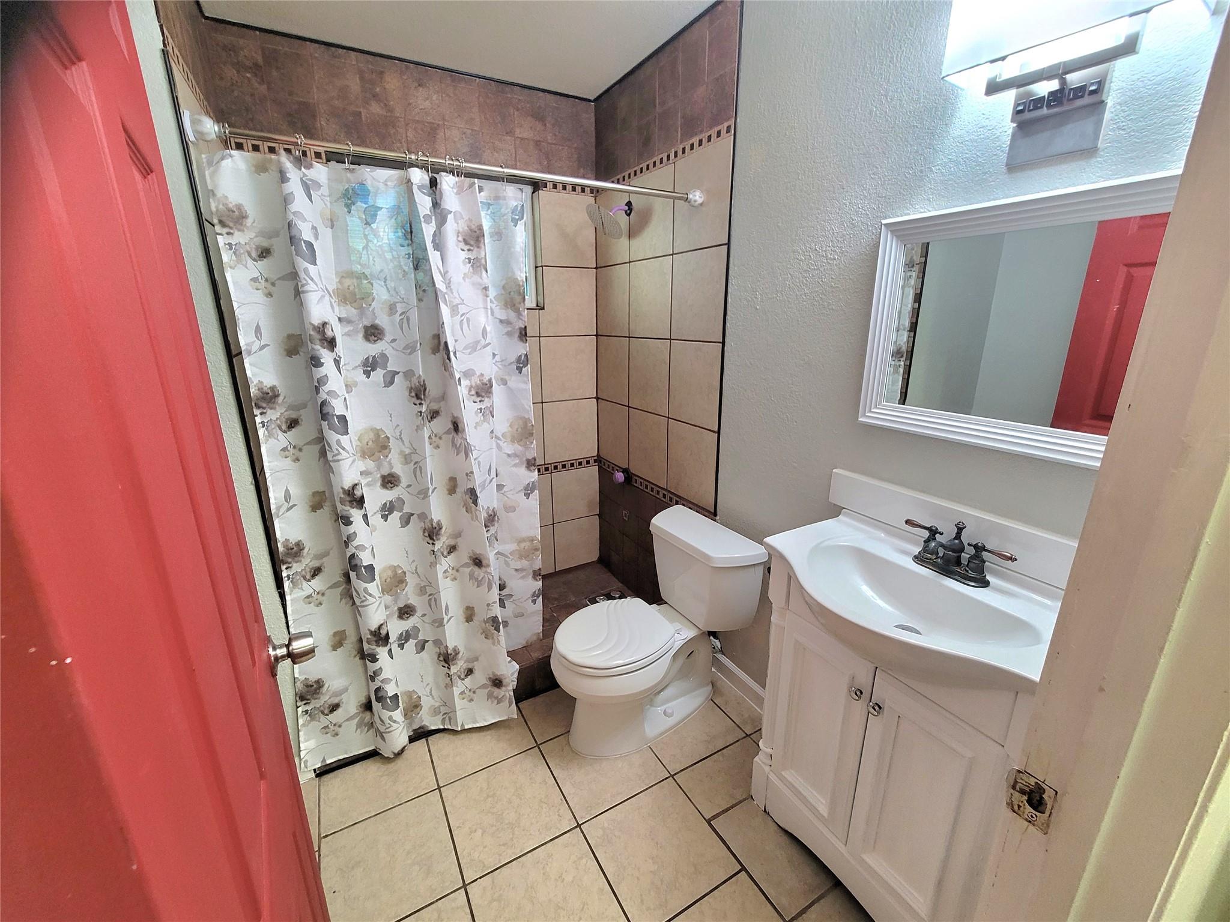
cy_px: 461
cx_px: 615
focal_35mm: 13
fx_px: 462
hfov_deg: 106.2
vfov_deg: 89.9
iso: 320
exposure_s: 1/30
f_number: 2.2
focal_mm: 2.2
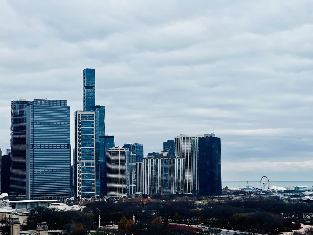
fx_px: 696
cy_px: 118
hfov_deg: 25.3
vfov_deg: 19.1
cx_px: 156
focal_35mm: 77
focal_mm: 9
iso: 32
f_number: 2.8
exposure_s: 1/552
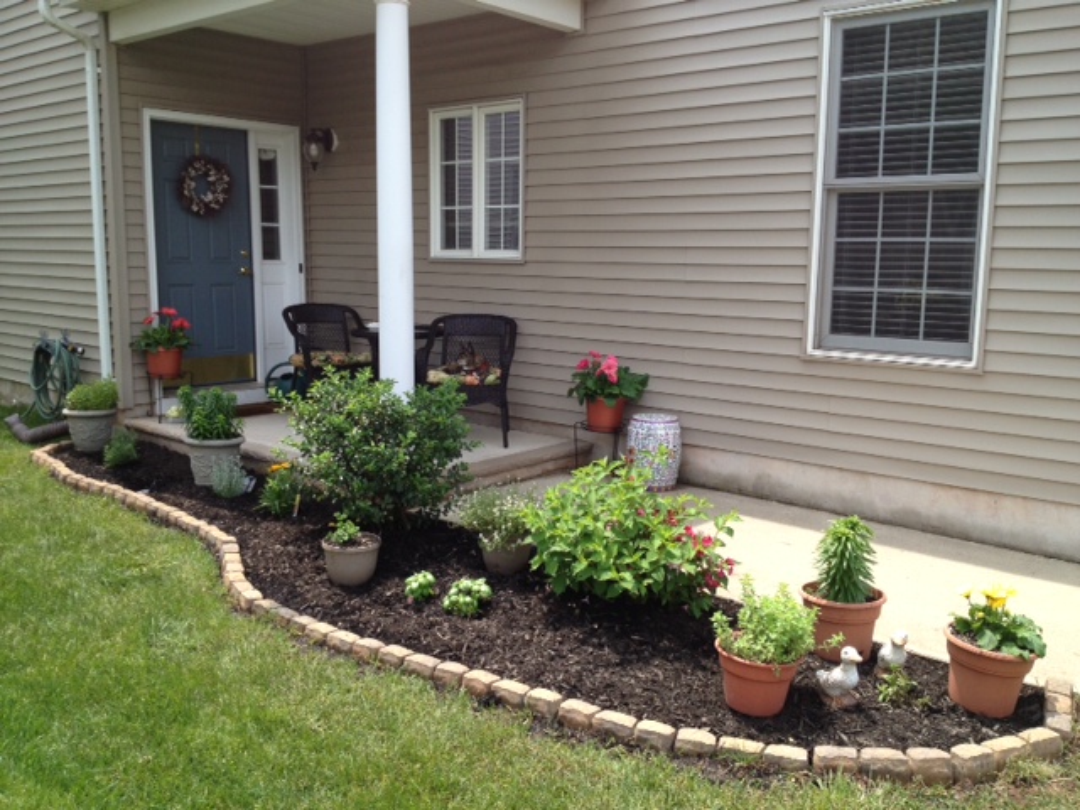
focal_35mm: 35
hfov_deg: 52.6
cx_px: 540
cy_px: 405
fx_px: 1092
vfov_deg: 40.7
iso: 50
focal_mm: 4.28
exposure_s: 1/620
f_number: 2.4
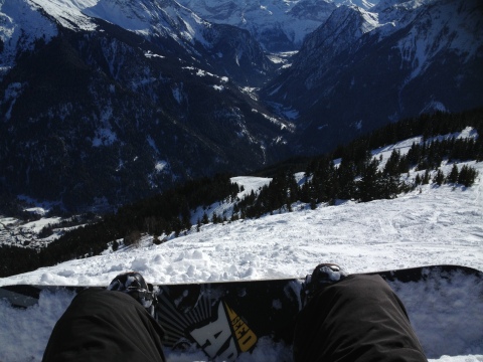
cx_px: 242
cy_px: 181
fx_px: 488
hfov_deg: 52.6
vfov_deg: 40.7
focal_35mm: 35
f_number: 2.4
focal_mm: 4.28
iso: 50
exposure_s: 1/5525
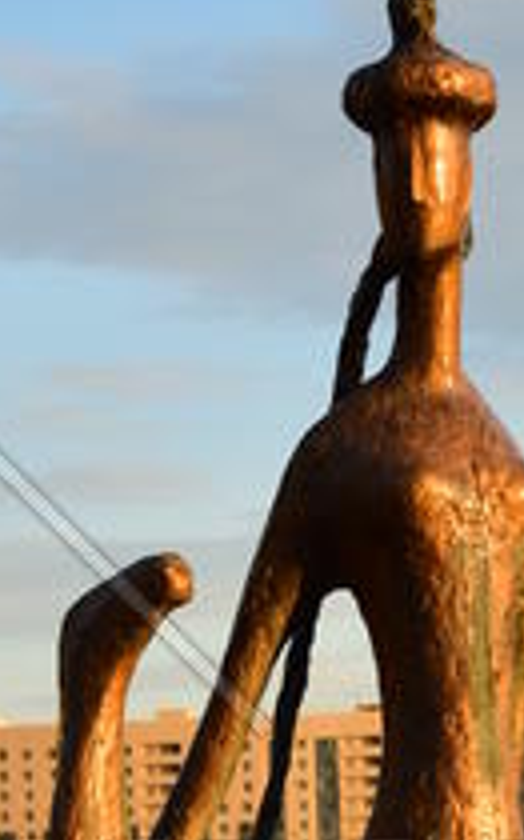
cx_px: 474
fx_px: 4357
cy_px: 940
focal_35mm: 190
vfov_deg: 10.9
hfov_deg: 6.9
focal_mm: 45
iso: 100
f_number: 5
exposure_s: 1/125
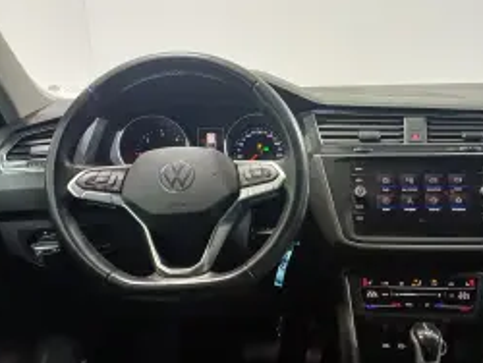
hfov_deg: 50.3
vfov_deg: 39.1
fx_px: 503
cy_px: 253
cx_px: 327
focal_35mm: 36
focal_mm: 4.65
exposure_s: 1/33.3
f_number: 1.8
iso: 320
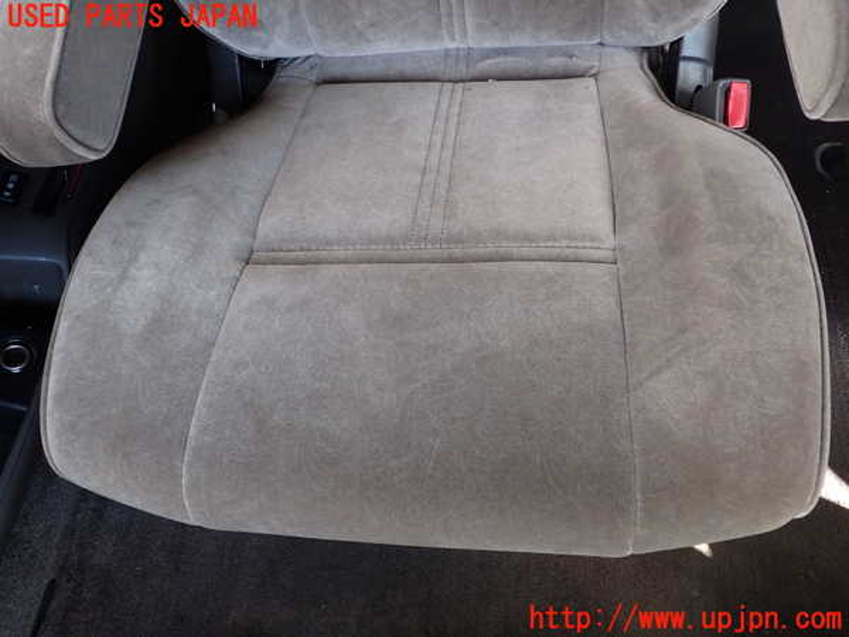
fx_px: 736
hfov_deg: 60.0
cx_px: 424
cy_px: 318
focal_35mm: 30
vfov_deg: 46.8
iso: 200
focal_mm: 5.4
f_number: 2.3
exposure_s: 1/125
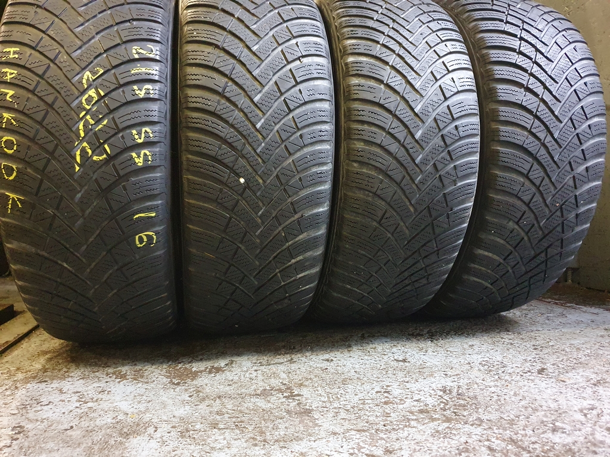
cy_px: 228
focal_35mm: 26
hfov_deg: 67.3
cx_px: 305
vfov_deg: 53.1
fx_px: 458
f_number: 1.5
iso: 640
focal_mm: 4.32
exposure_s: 1/10
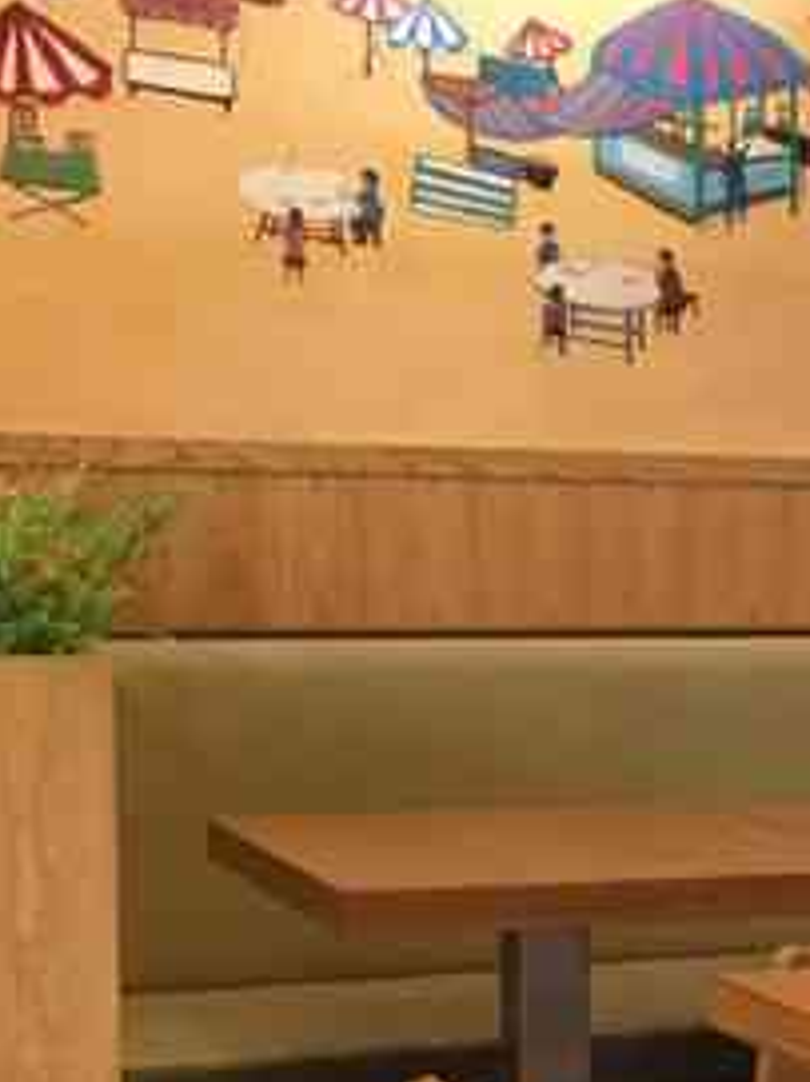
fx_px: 3122
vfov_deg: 19.5
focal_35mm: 100
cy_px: 824
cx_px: 1317
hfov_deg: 13.6
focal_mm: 4.15
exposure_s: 1/17
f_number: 2.2
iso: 50
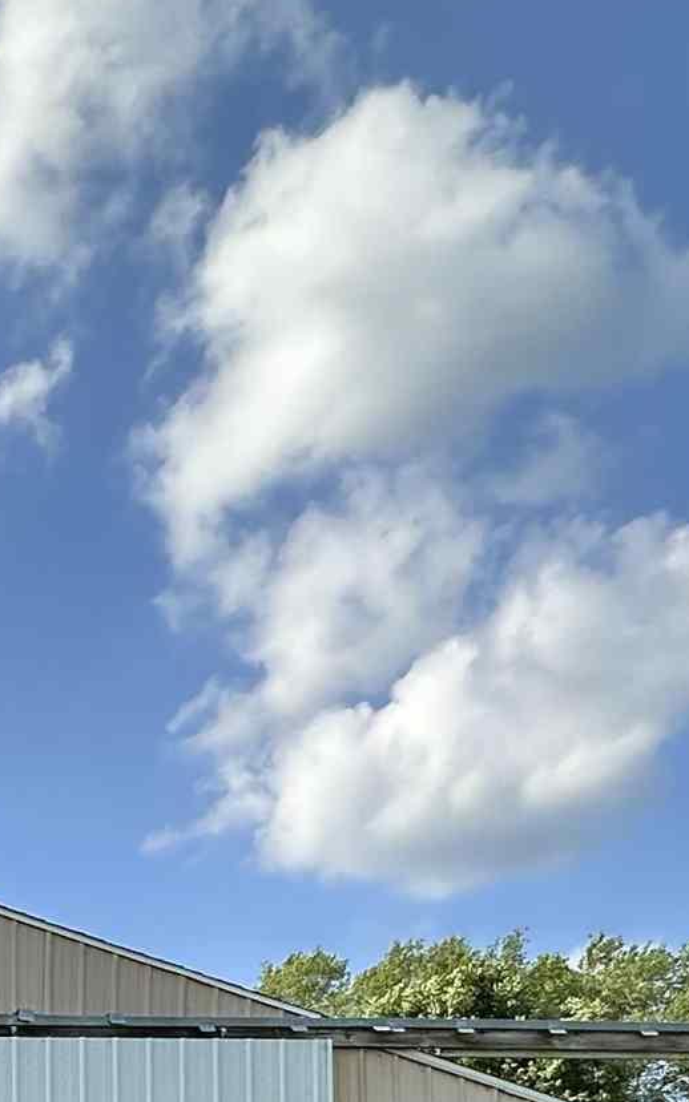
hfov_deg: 19.0
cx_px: -484
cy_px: 1414
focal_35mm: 55
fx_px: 1653
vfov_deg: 29.9
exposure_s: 1/1033
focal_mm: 2.22
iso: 40
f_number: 2.2
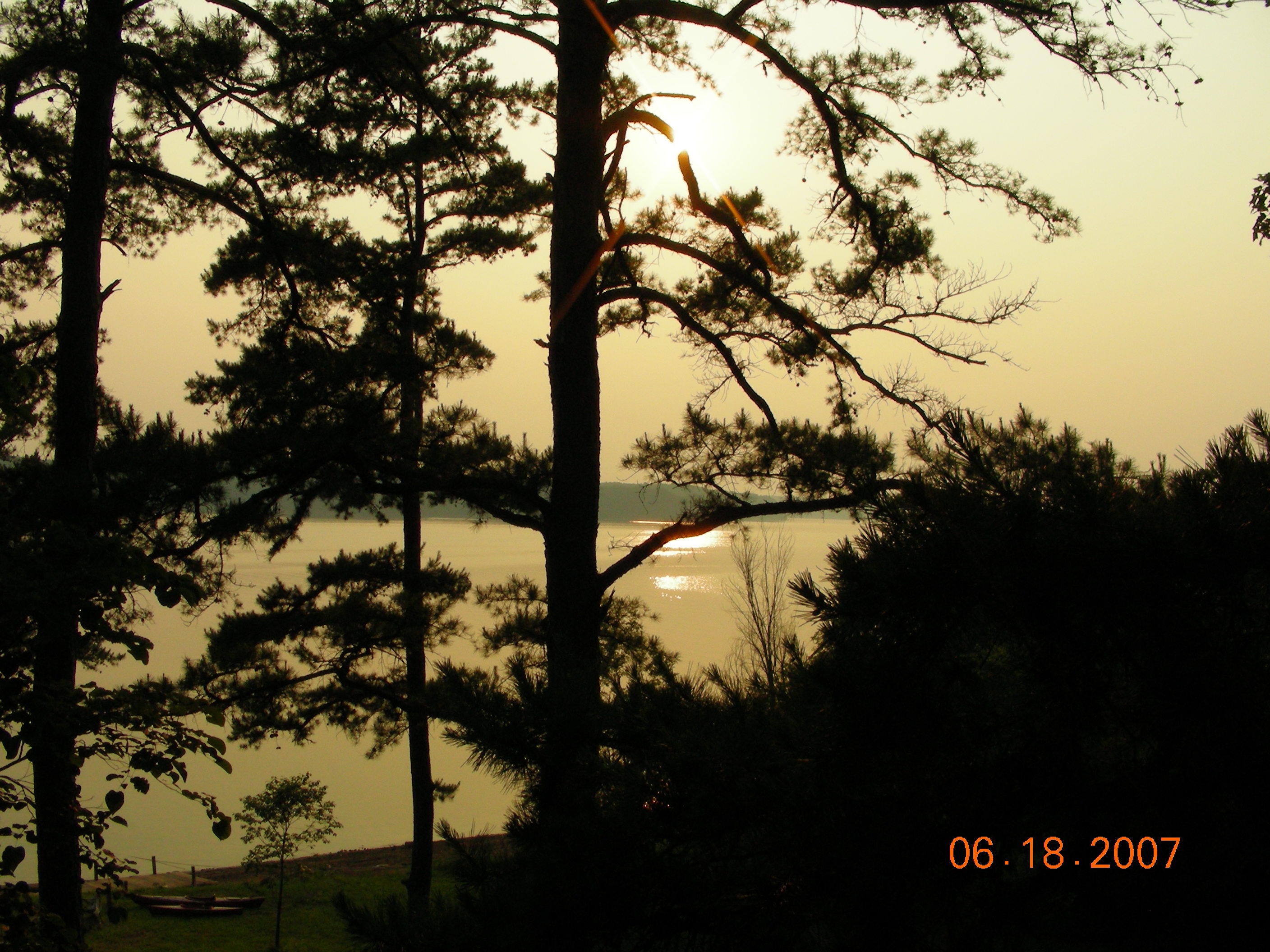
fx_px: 1394
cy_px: 476
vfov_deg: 37.7
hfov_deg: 49.0
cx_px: 635
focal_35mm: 38
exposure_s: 1/564
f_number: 5.6
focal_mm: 6.3
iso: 50
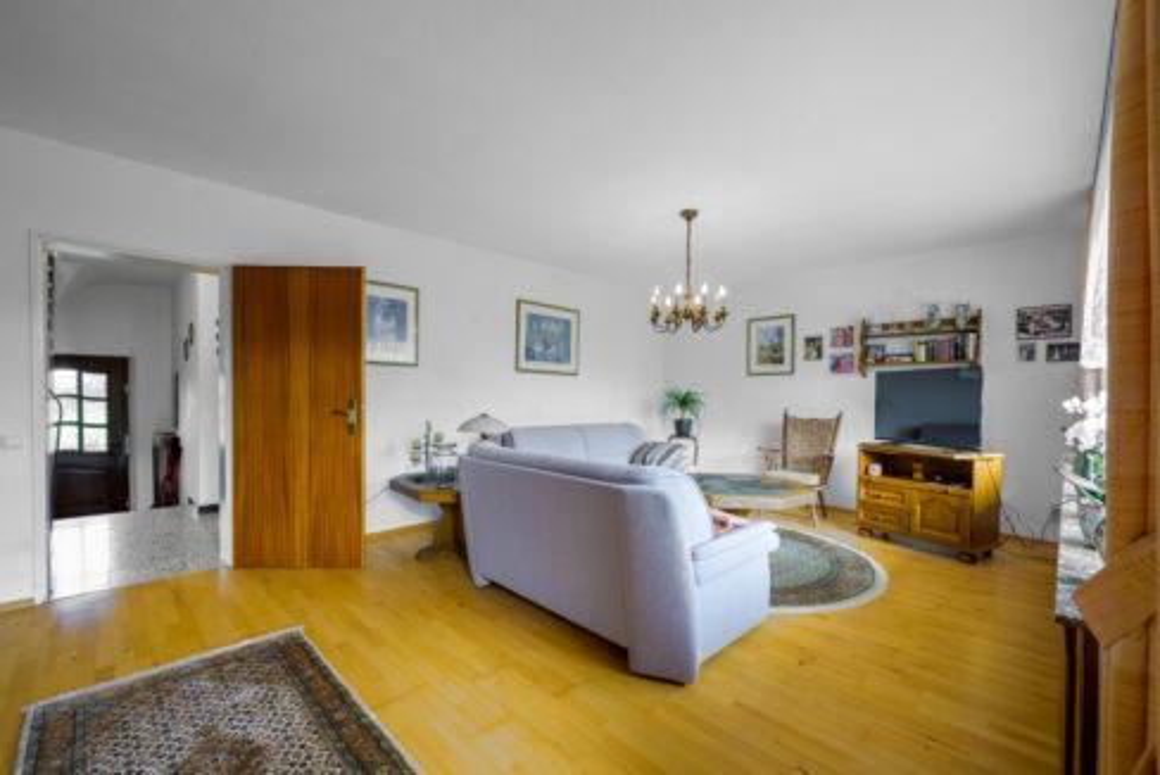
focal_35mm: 15
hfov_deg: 100.4
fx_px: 484
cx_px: 580
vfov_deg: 77.4
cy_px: 388
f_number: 9
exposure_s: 1/13
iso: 200
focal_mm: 15
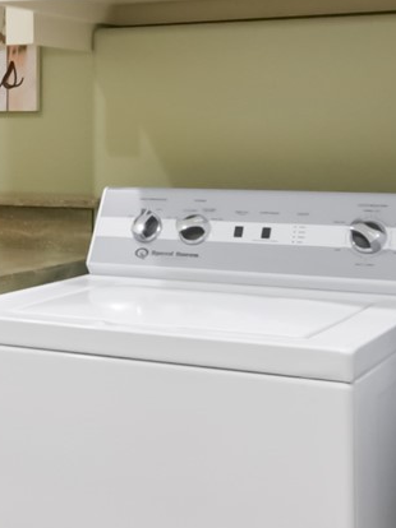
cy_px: 147
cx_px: -26
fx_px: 1084
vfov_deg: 27.1
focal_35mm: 71
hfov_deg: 19.9
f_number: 8
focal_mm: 10
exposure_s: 1/15
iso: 1600
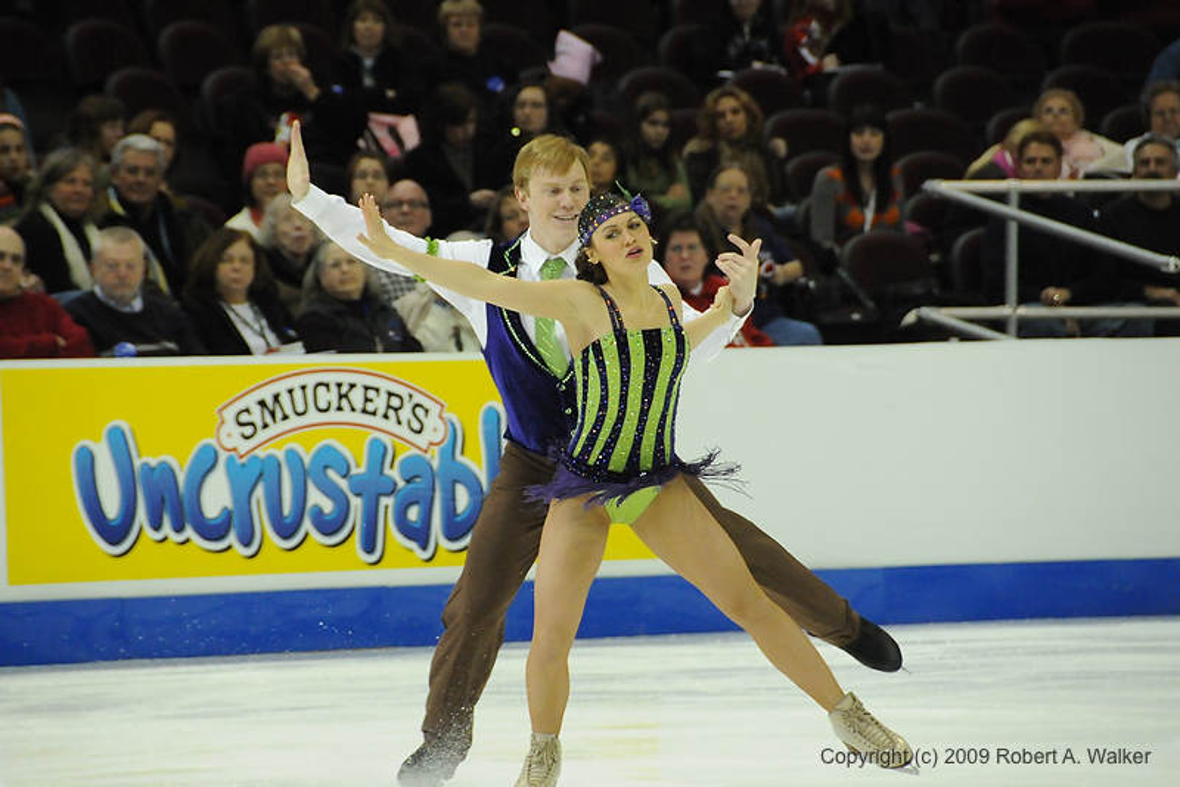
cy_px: 394
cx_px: 590
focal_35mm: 300
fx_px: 9836
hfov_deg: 6.9
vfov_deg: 4.6
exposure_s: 1/800
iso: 3200
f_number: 5.6
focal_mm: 200
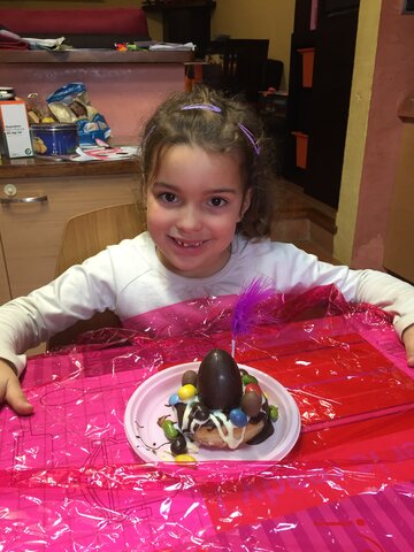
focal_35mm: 29
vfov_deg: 61.7
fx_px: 462
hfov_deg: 48.2
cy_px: 276
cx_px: 207
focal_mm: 4.15
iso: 100
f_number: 2.2
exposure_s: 1/33
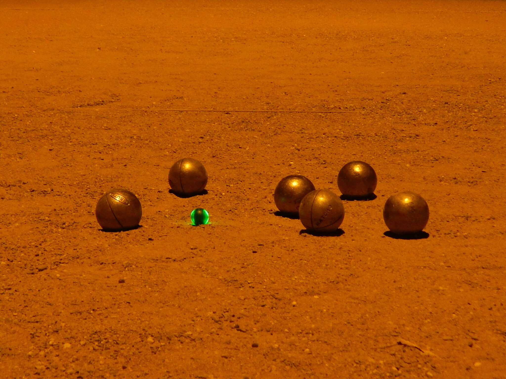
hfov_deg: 49.0
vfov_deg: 37.7
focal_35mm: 38
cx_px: 253
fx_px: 555
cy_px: 190
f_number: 3.4
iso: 280
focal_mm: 6.8
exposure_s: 1/30
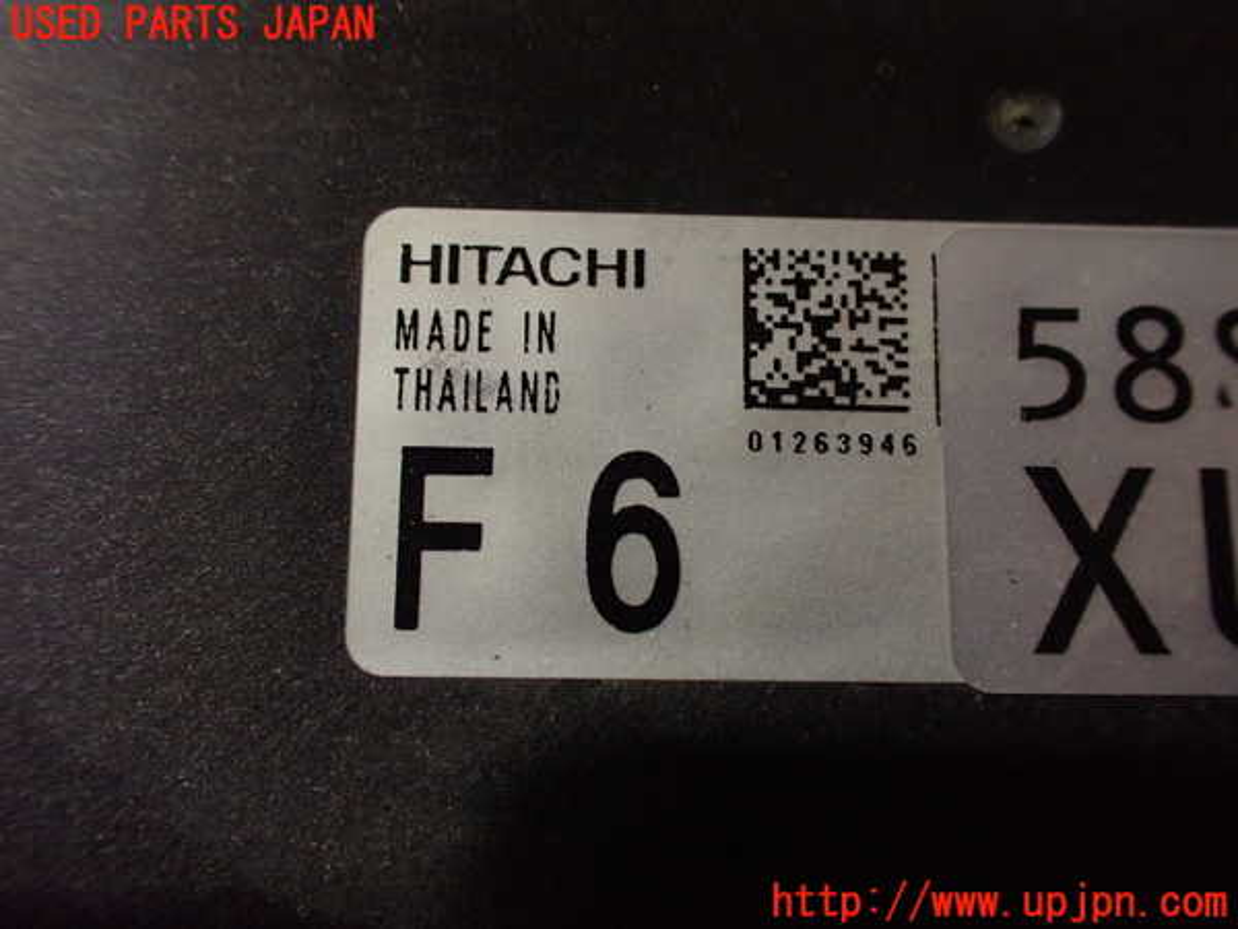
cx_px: 619
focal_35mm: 30
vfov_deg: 46.8
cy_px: 464
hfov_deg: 60.0
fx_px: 1073
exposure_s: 1/40
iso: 800
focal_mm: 5.4
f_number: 2.3
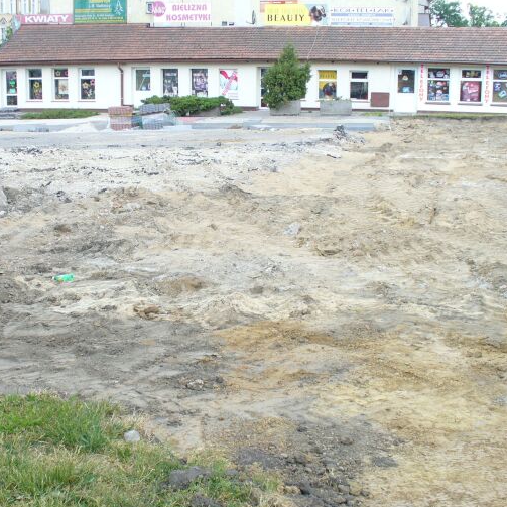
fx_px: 862
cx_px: 204
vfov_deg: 32.8
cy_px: 252
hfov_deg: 32.7
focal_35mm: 52
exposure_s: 1/100
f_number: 2.8
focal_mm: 6.1
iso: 80
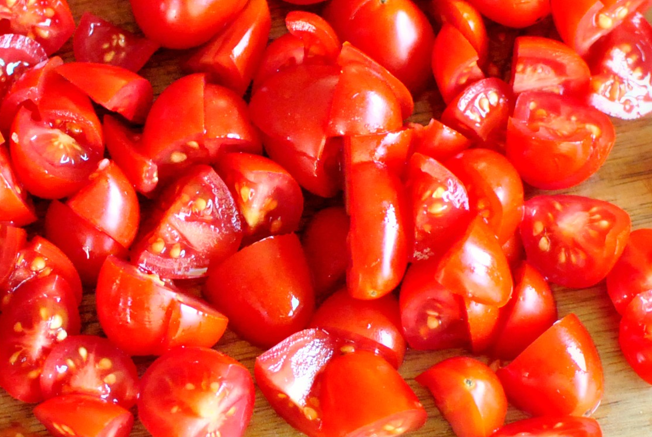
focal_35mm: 156
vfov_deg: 8.8
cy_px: 144
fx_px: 2838
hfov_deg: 13.1
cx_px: 215
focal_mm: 35
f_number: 2.8
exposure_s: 1/125
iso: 800
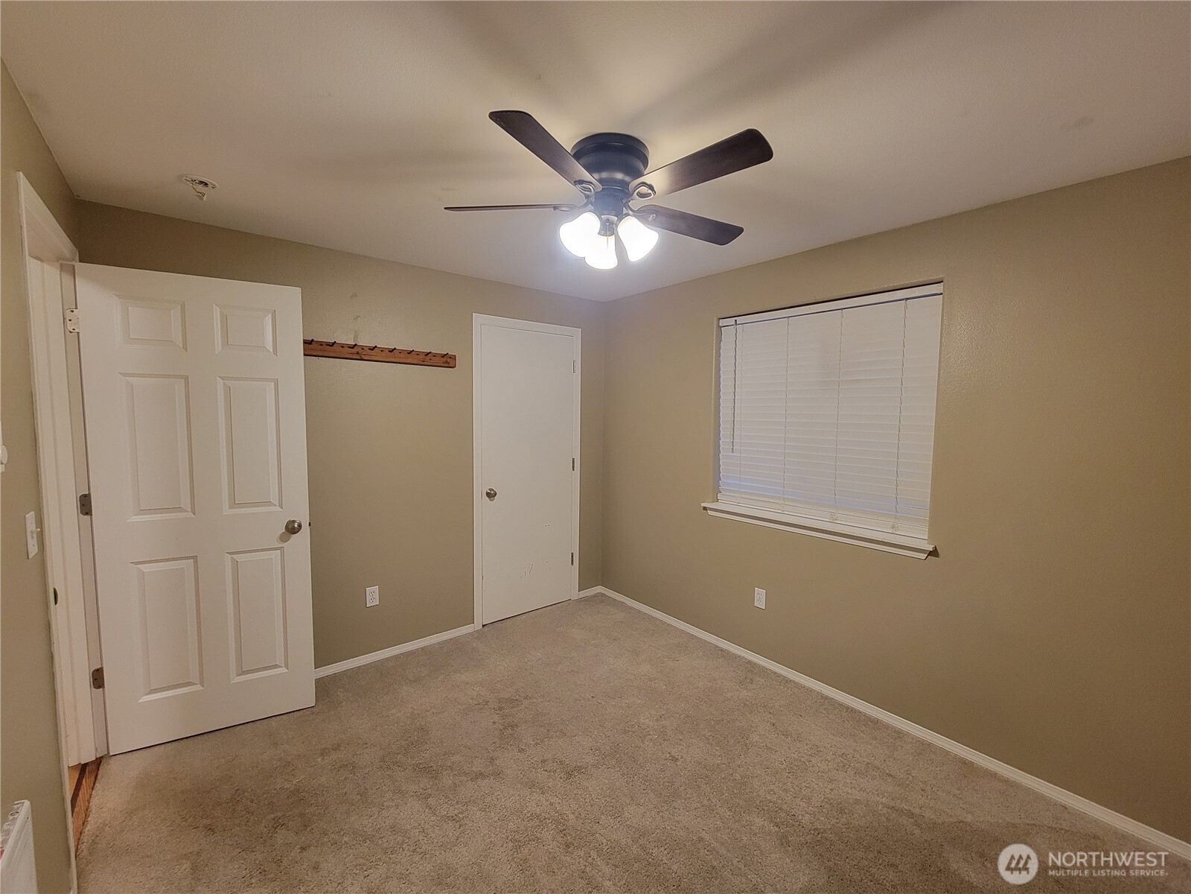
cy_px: 447
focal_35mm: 13
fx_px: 447
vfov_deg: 89.9
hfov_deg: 106.2
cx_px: 596
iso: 320
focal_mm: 2.2
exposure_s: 1/40
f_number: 2.2
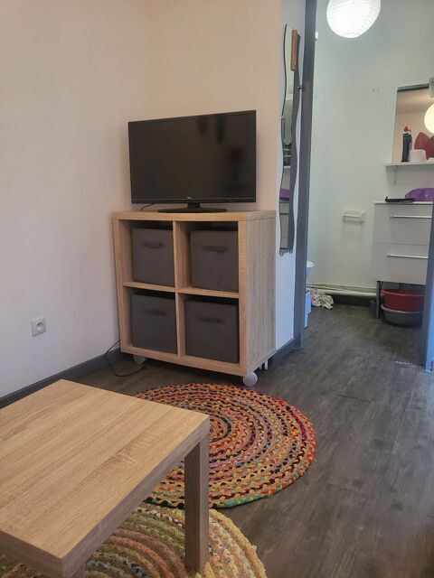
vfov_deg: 67.3
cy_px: 289
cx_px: 217
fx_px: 435
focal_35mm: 26
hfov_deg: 53.1
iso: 320
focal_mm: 4.25
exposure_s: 1/50
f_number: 1.8
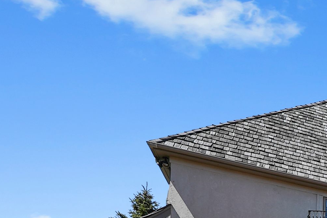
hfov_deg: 21.2
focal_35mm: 51
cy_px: 426
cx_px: 615
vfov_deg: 18.4
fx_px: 463
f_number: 5
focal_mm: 12
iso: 80
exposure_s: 1/640
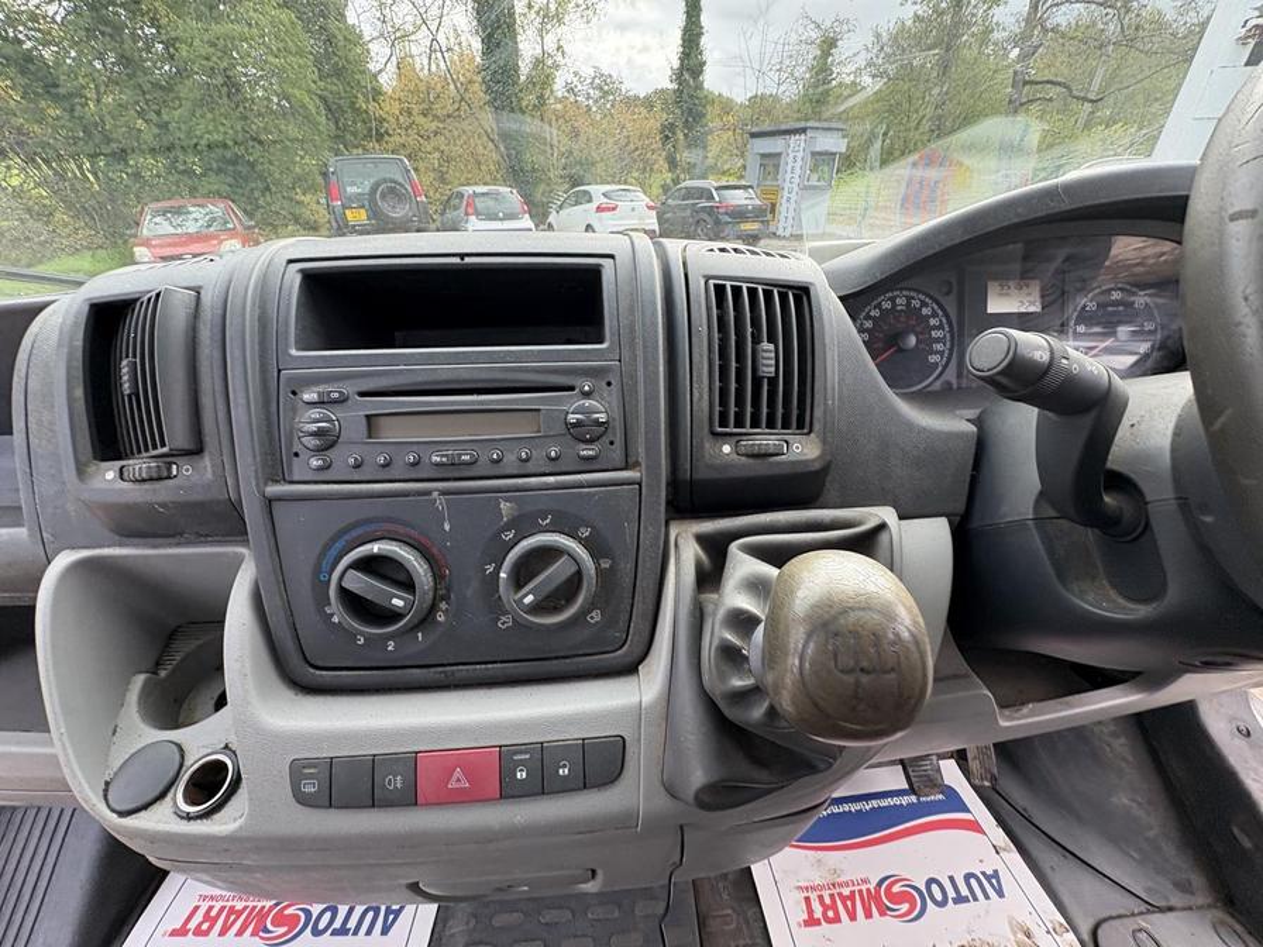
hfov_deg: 102.1
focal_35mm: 14
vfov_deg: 85.7
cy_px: 474
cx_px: 632
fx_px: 511
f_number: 2.2
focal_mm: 2.22
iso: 125
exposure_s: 1/131
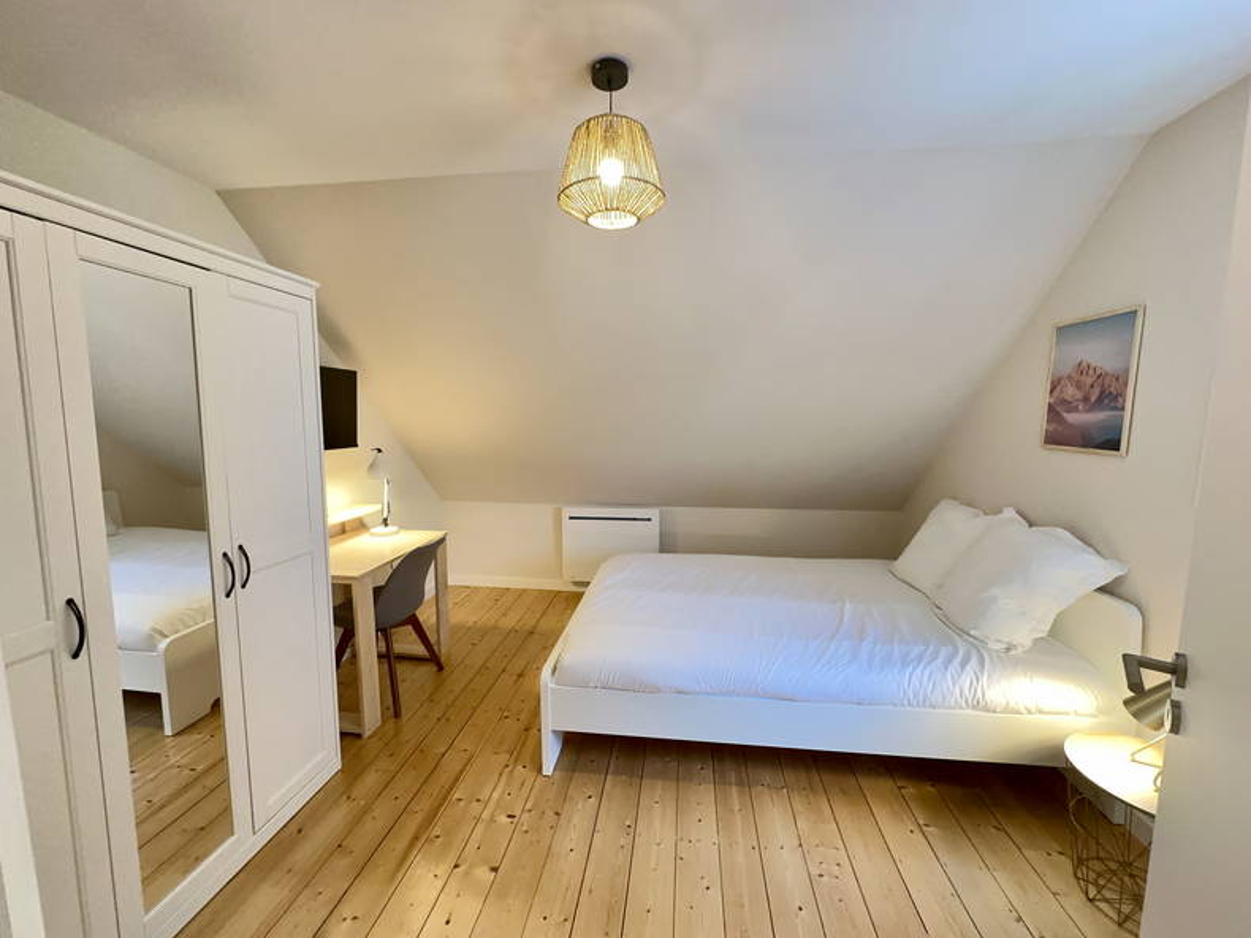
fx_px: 506
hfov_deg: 102.1
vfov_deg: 85.6
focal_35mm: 14
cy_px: 469
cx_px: 626
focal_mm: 2.22
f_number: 2.2
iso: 250
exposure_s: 1/50
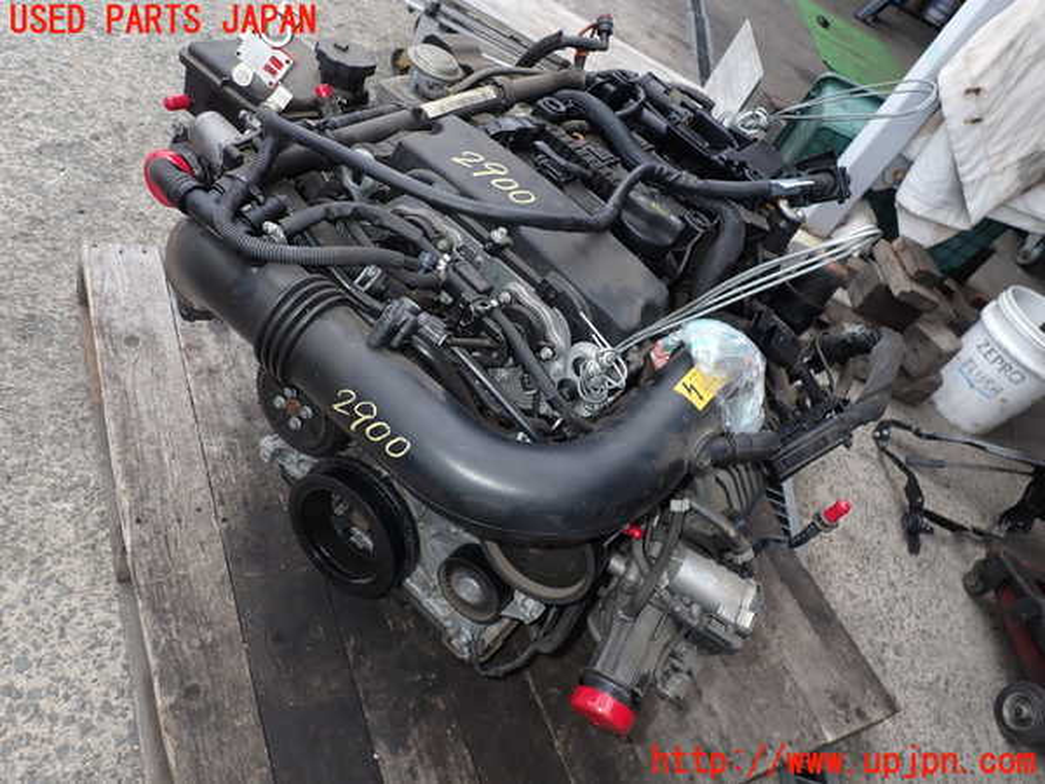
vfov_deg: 54.9
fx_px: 755
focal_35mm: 25
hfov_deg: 69.4
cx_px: 522
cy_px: 392
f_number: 2.8
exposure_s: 1/500
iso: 100
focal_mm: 4.5
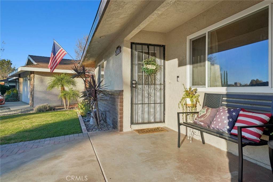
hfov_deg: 73.8
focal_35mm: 24
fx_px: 182
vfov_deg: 53.1
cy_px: 91
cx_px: 136
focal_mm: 24
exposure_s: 1/200
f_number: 8
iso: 100
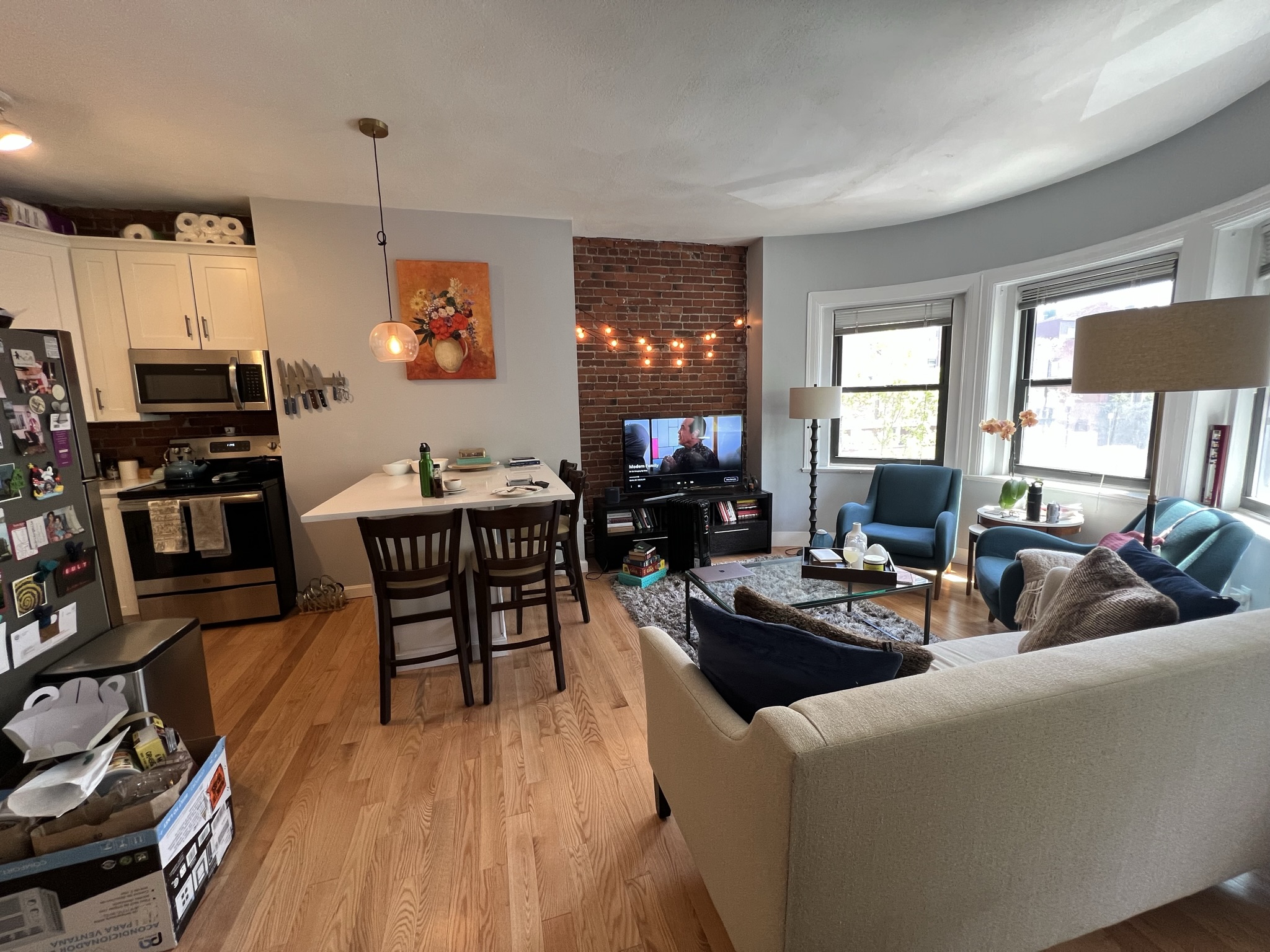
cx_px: 635
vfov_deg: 89.9
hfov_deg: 106.2
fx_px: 477
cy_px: 476
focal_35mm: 13
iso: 125
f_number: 1.8
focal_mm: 1.57
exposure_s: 1/60
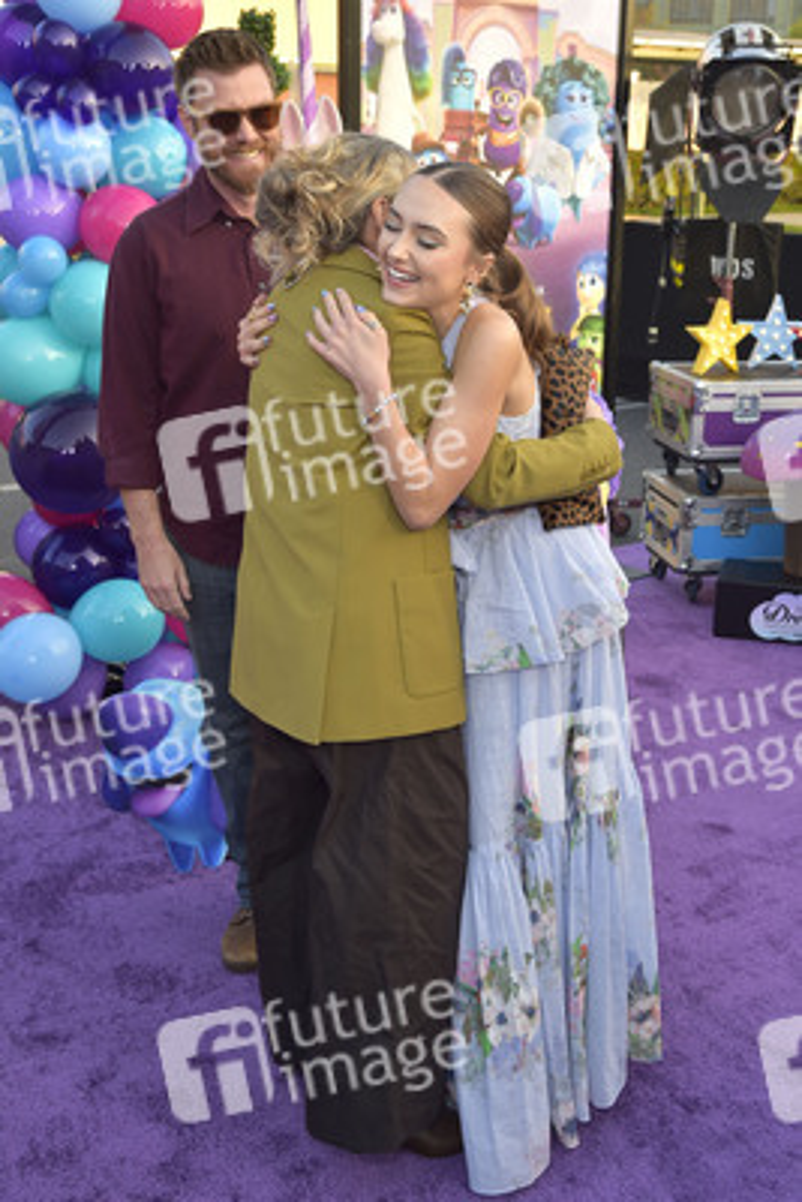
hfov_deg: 30.5
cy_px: 601
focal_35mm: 44
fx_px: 1469
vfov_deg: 44.5
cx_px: 401
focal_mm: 44
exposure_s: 1/250
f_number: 6.3
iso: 640
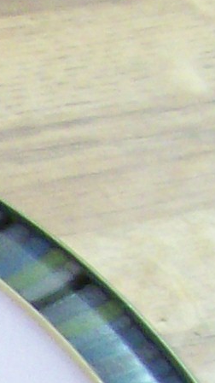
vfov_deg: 7.5
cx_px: -716
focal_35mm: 269
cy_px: 890
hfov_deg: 4.1
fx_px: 2726
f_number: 2.7
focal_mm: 6
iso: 160
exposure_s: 1/8
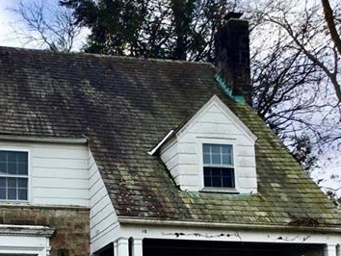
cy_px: 228
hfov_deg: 27.0
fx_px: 690
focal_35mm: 70
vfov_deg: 20.6
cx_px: 50
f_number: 2.4
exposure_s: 1/286
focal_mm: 3.3
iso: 25
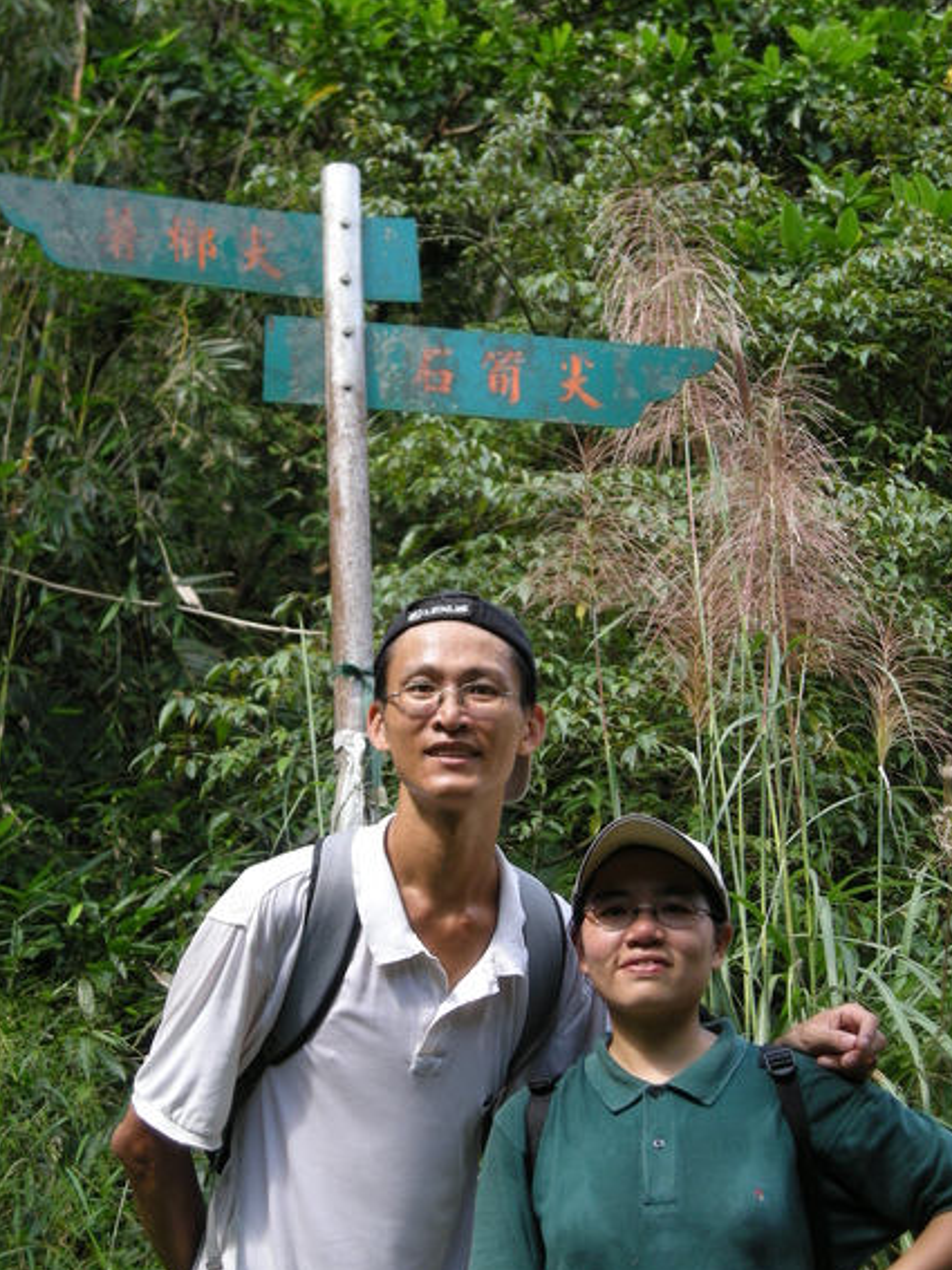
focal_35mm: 72
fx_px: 2641
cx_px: 479
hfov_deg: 20.4
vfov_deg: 27.0
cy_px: 665
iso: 50
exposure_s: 1/89.7
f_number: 3.7
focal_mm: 11
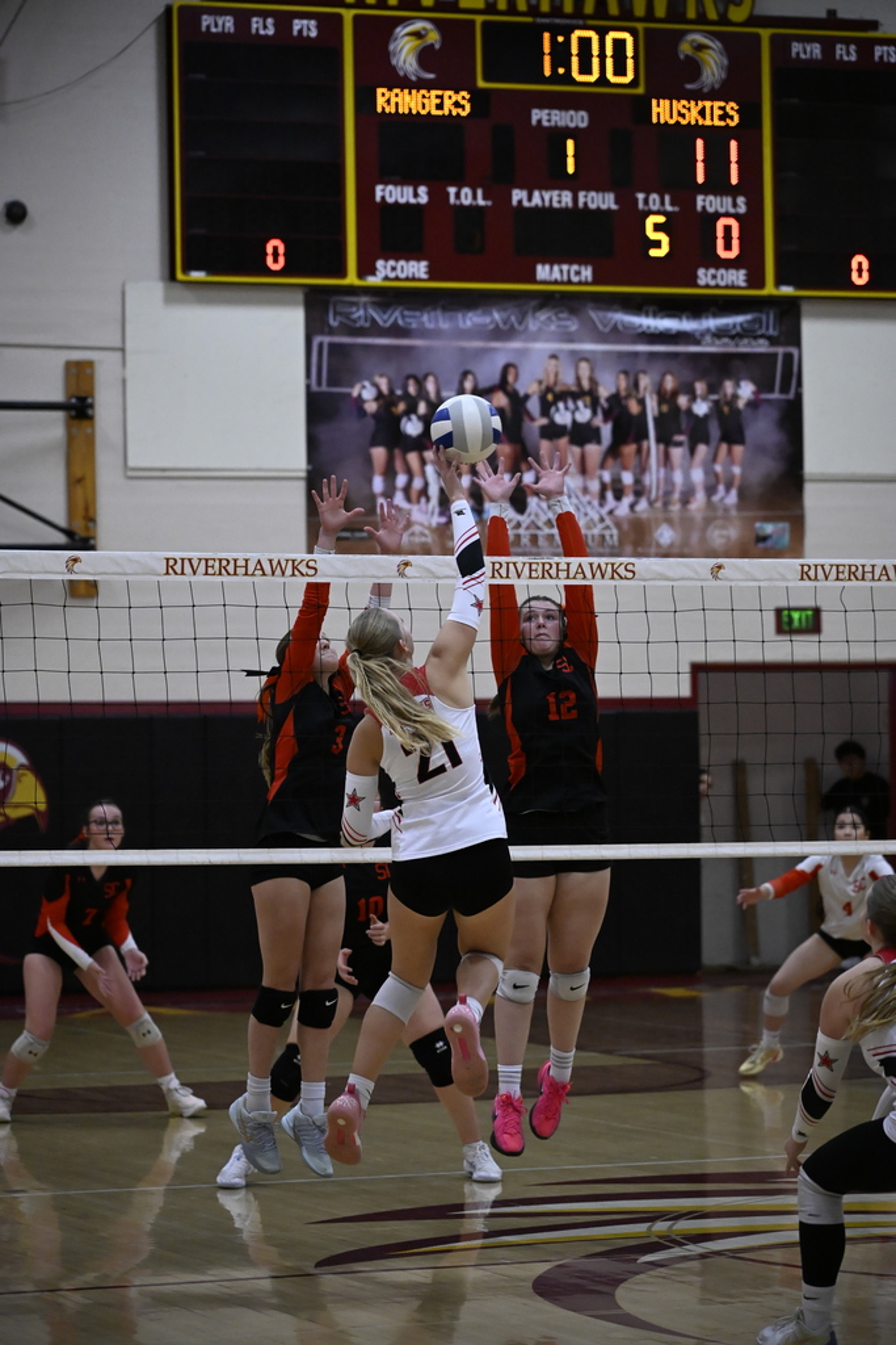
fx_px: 4478
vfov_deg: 17.1
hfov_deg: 11.4
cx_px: 448
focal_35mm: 120
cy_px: 672
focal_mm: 120
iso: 8000
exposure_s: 1/1000
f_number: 4
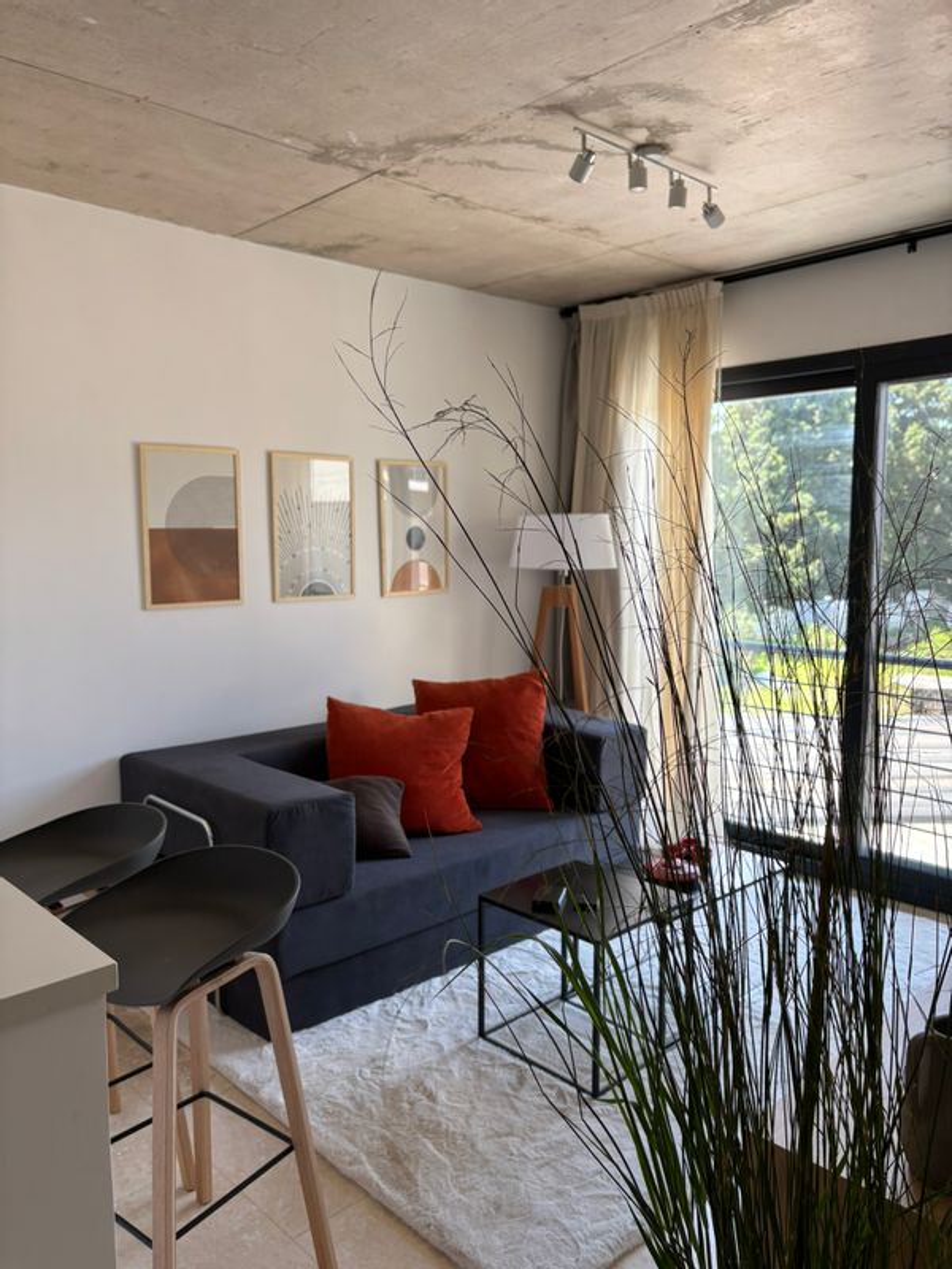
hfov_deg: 53.1
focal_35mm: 26
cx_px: 476
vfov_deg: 67.3
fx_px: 953
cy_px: 634
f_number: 1.6
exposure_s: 1/121
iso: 50
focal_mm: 5.96
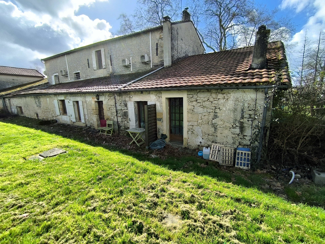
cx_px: 162
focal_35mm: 16
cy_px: 122
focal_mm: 1.65
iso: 50
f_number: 2.2
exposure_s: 1/2776
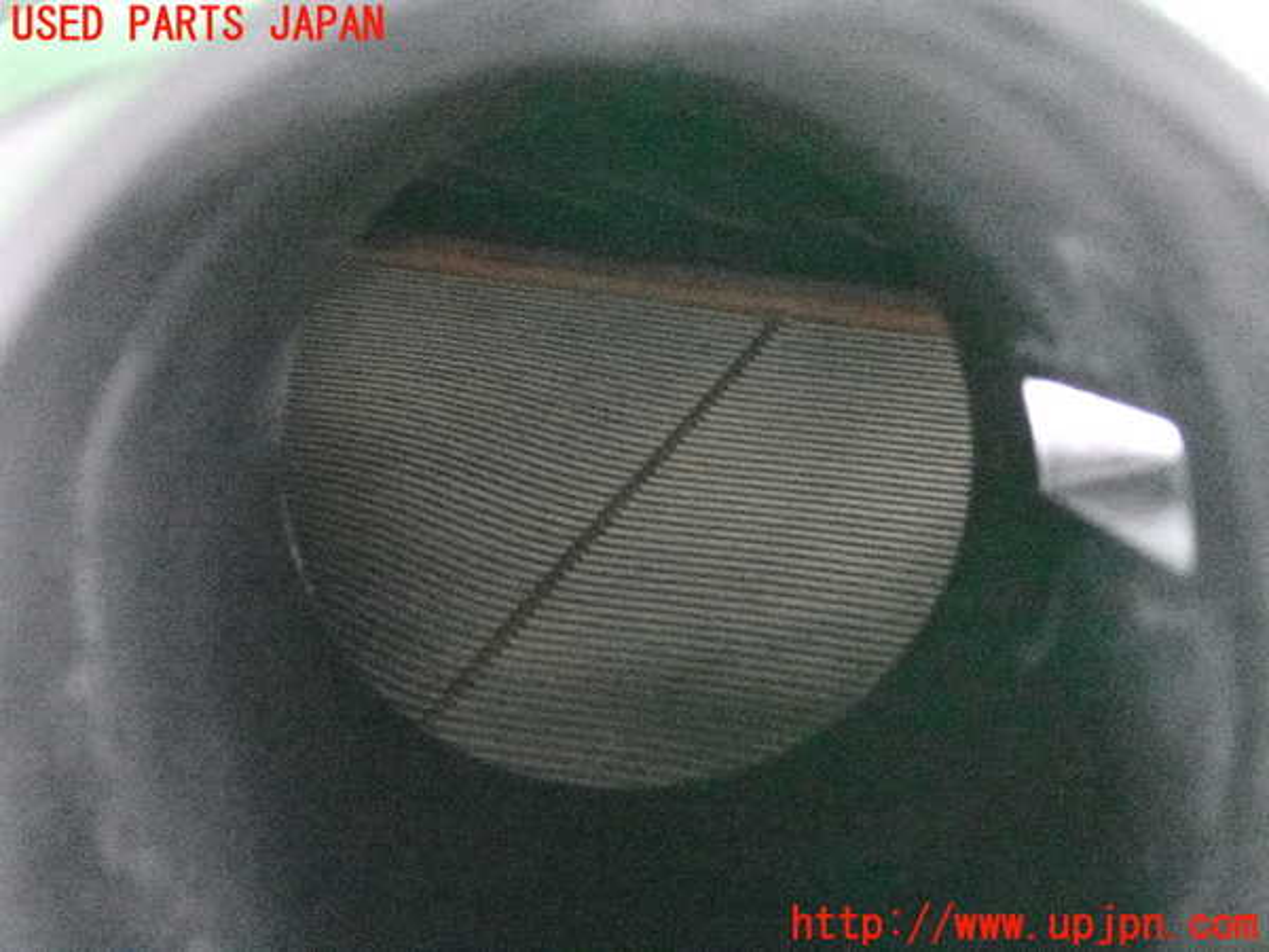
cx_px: 634
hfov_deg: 40.4
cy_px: 476
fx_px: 1723
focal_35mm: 47
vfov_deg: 30.9
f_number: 3.1
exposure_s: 1/125
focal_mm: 8.4
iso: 12800
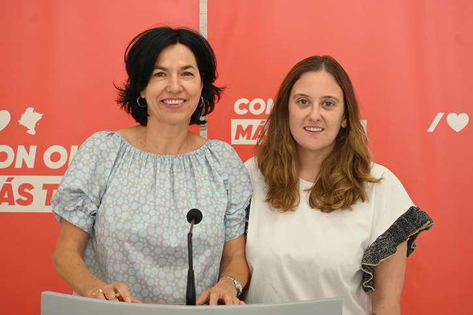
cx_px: 236
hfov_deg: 27.0
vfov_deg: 18.2
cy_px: 158
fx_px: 985
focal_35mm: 75
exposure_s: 1/125
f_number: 4.5
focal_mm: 50
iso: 900
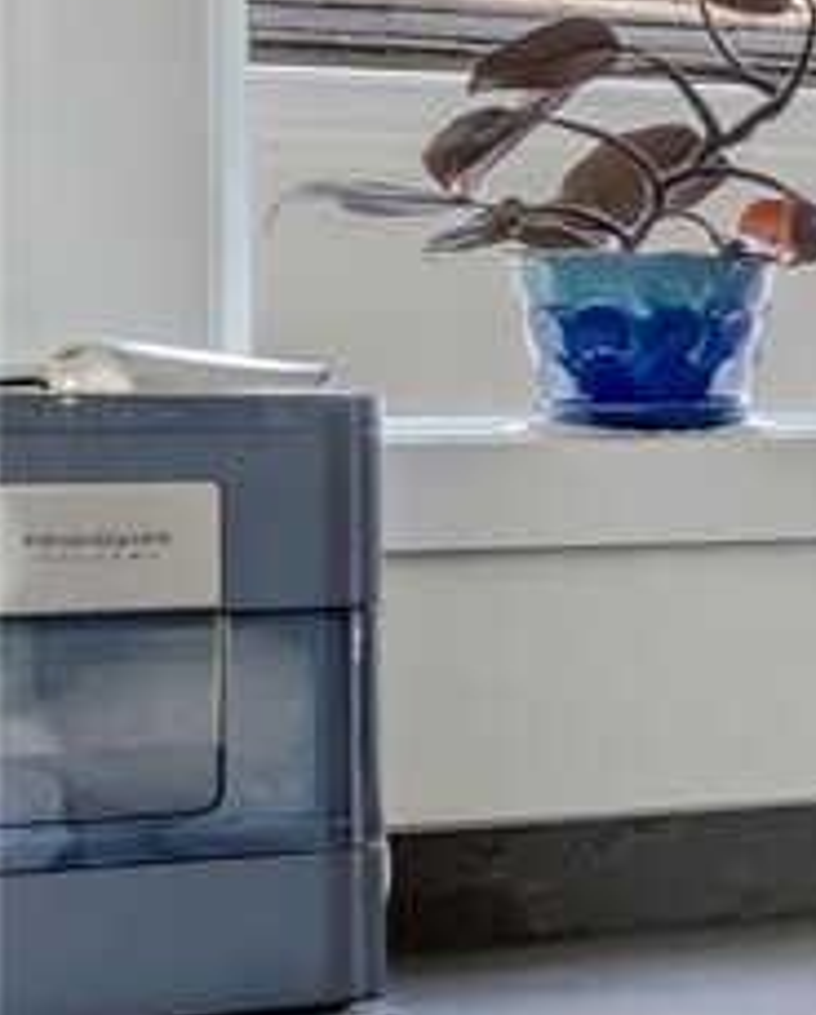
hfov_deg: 7.0
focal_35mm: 111
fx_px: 3342
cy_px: 403
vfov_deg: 17.3
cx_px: 3756
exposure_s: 1/500
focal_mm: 16
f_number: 9
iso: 400
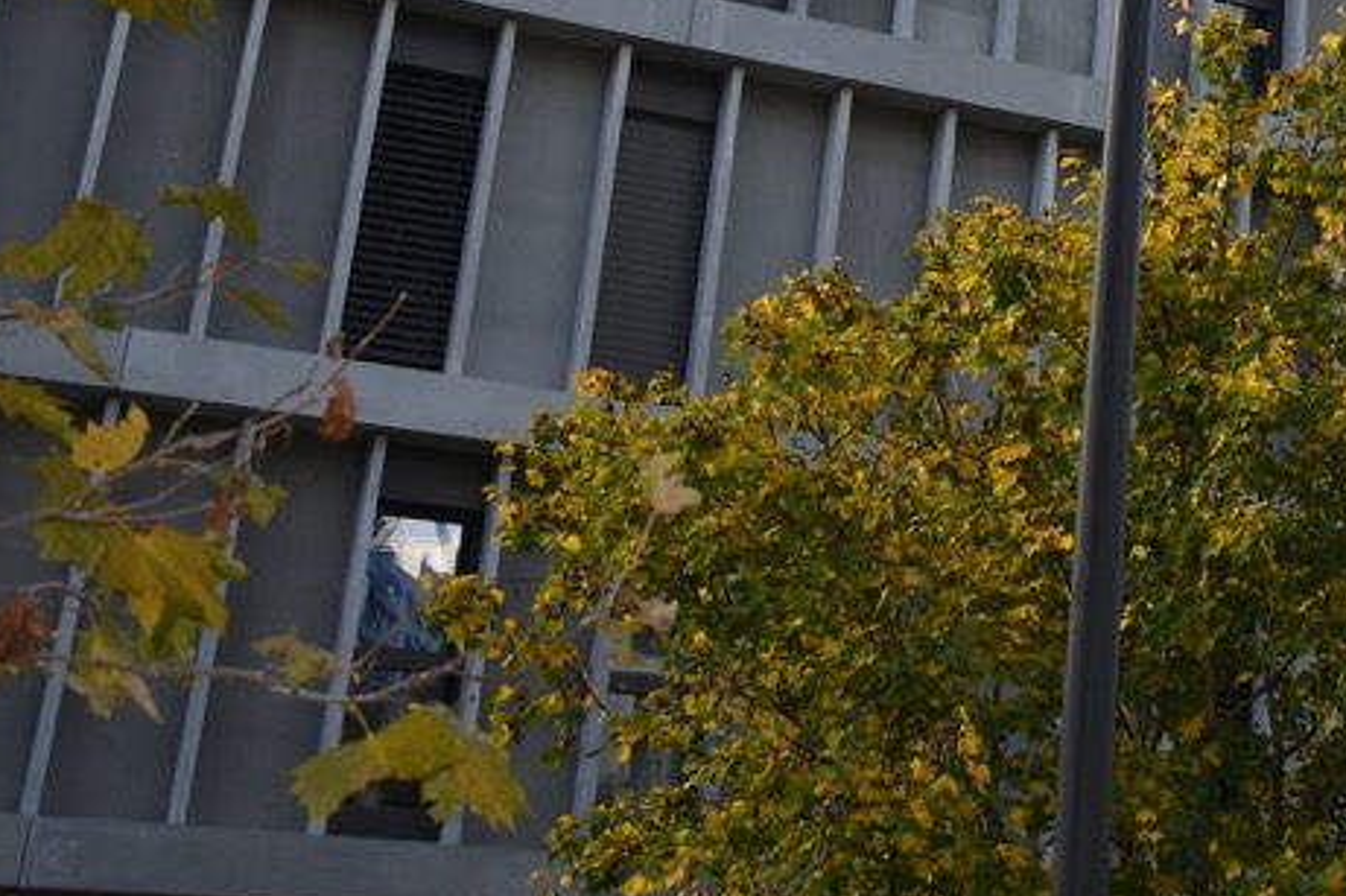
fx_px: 2803
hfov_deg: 23.8
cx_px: 1743
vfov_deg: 17.5
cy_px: -89
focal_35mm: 75
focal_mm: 18
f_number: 3.5
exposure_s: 1/160
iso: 200
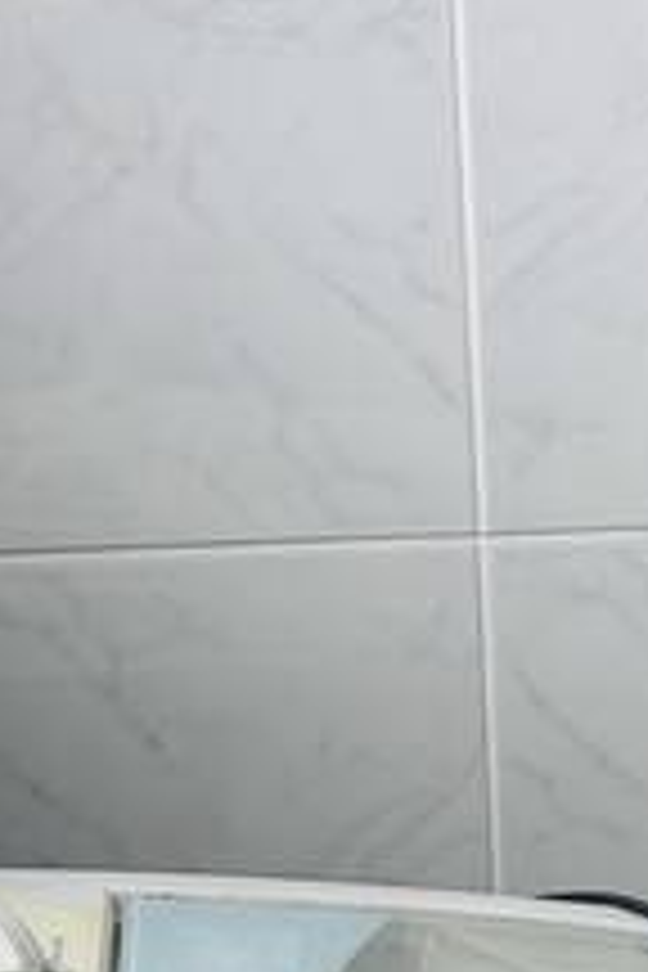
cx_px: 1242
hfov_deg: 9.6
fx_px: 3645
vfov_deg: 15.2
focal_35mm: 135
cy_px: 652
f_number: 1.5
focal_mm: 5.7
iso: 40
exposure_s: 1/156
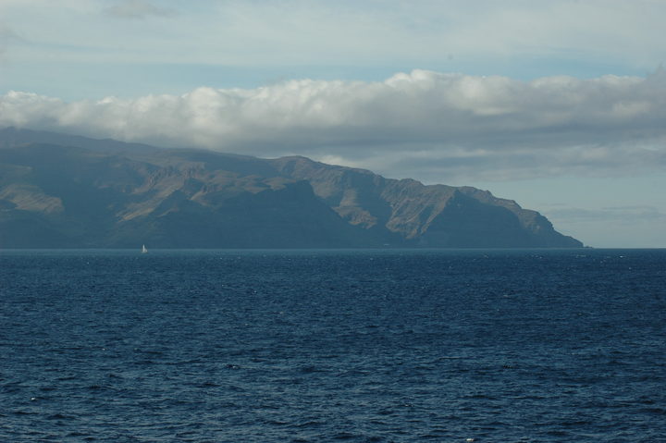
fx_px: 1941
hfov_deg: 19.5
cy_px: 222
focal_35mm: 105
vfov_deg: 13.0
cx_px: 333
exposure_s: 1/400
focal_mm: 70
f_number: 10
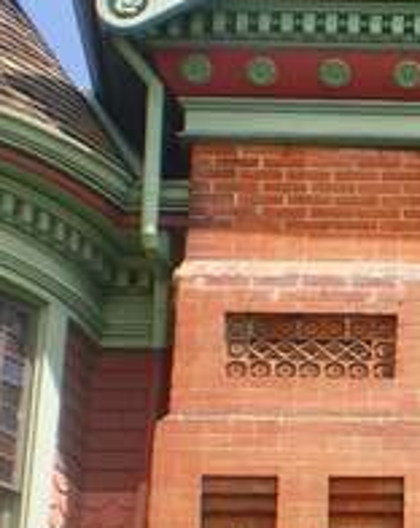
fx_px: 2509
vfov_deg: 12.0
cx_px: 748
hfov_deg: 9.2
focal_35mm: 161
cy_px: 345
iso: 50
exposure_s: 1/250
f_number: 4.9
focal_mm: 7.4
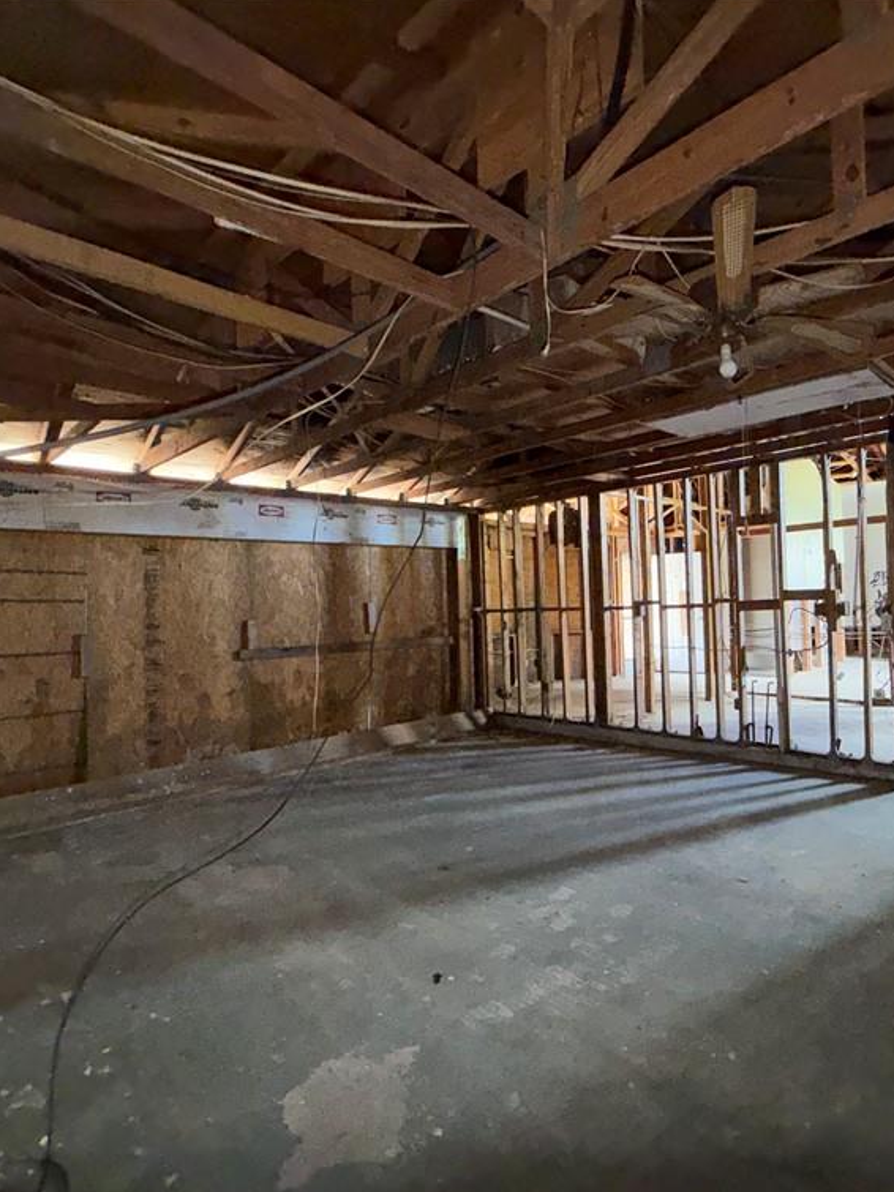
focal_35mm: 19
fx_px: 654
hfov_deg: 67.7
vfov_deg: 84.7
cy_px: 598
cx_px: 551
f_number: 2.2
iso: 640
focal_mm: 2.22
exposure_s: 1/52
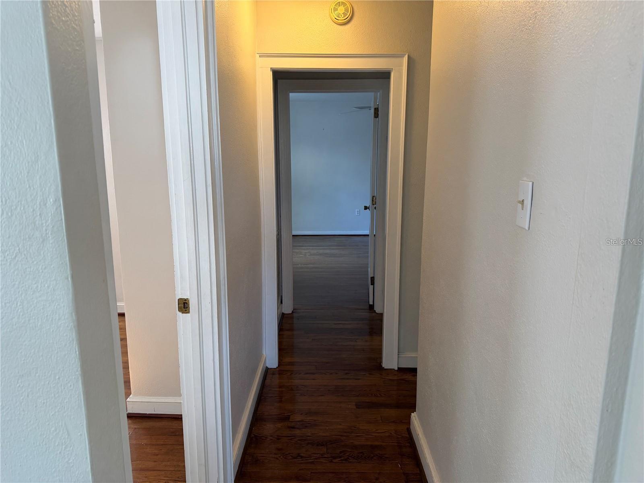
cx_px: 322
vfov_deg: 56.8
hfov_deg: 71.6
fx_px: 446
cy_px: 242
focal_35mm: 24
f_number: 1.78
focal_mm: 6.76
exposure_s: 1/120
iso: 160
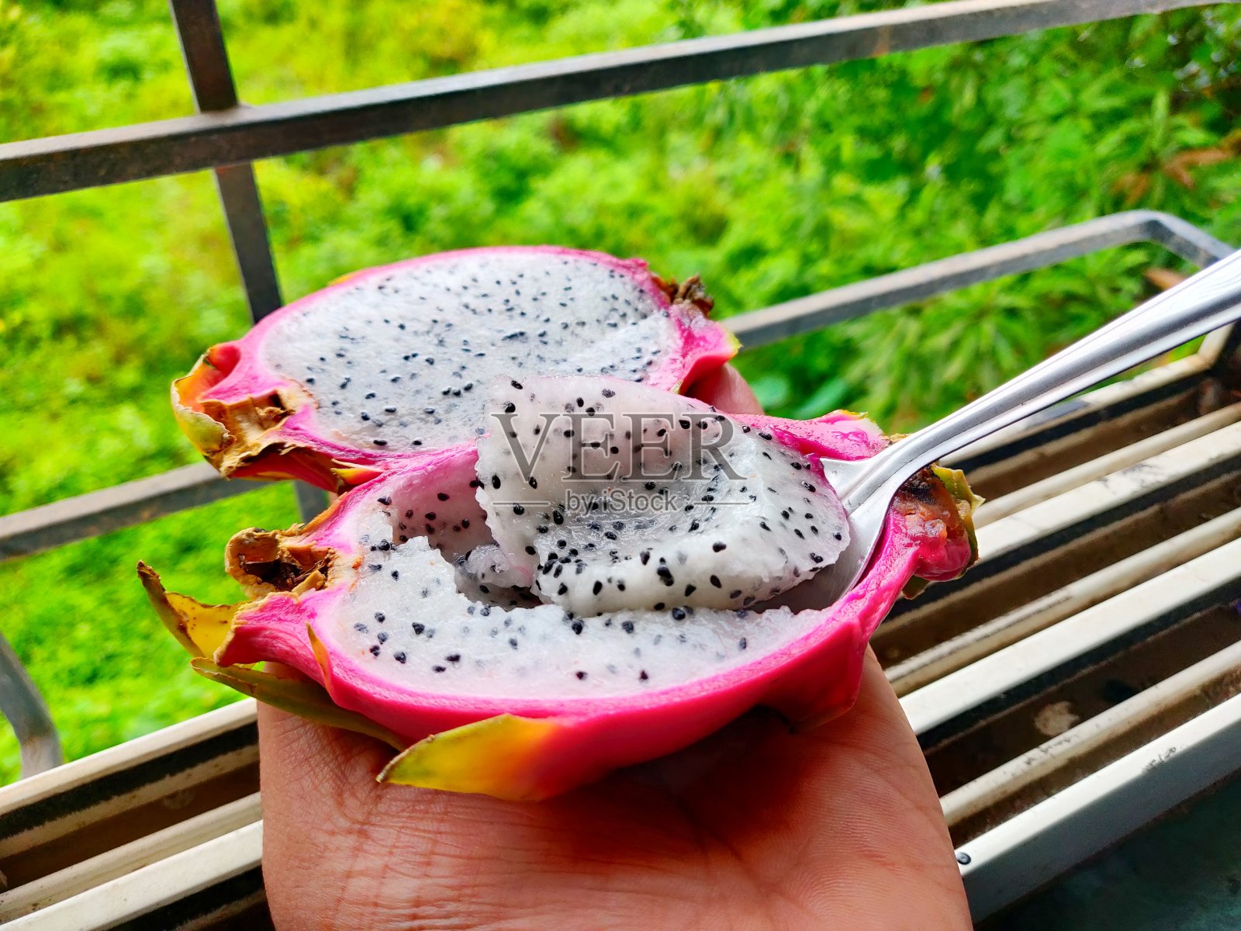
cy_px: 466
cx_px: 620
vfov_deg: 54.9
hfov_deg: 69.4
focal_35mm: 25
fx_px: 896
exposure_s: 1/50
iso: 160
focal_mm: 4.25
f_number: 1.7
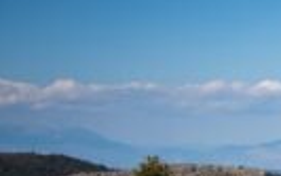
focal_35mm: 153
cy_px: 298
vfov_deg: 8.3
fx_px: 1171
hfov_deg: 11.8
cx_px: 614
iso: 100
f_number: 4
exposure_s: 1/1250
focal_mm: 34
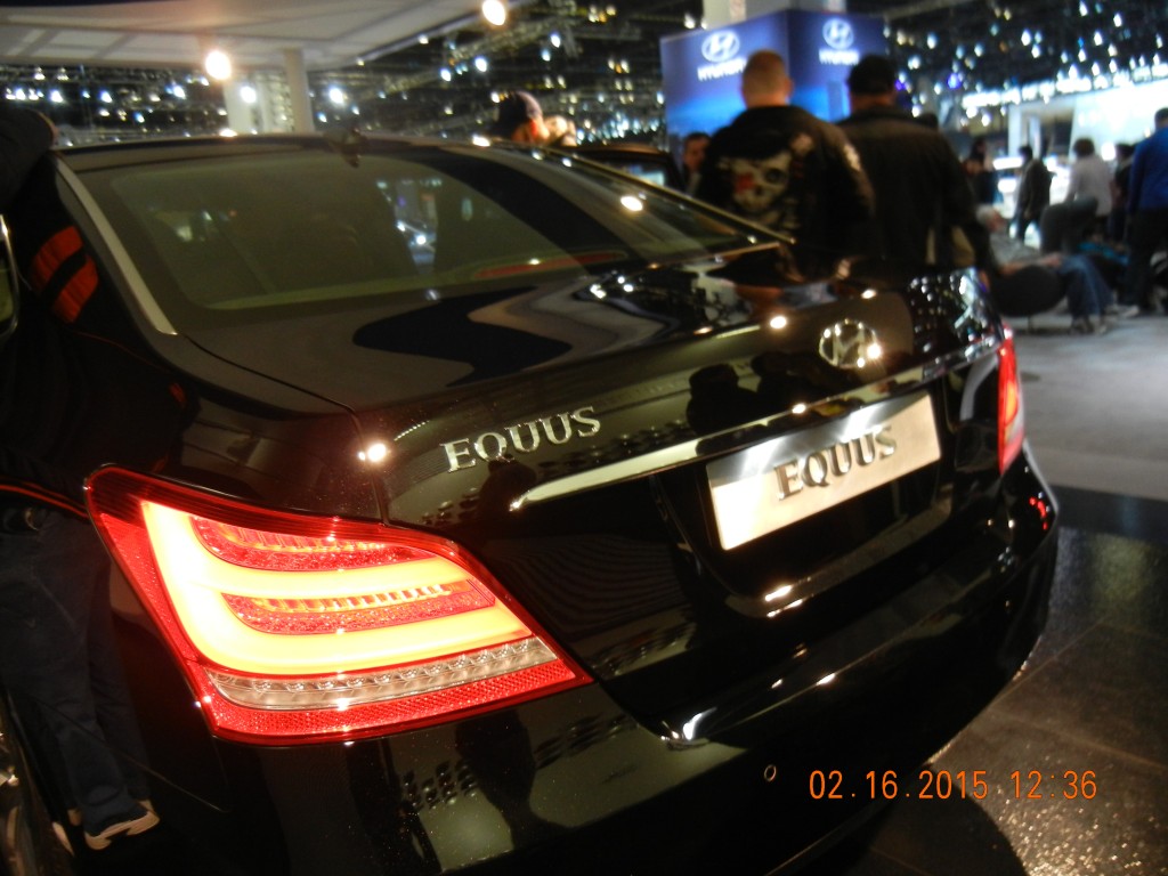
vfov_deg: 46.8
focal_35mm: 30
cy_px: 438
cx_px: 584
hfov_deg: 60.0
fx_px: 1012
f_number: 3.5
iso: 400
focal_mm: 5.4
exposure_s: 1/33.5
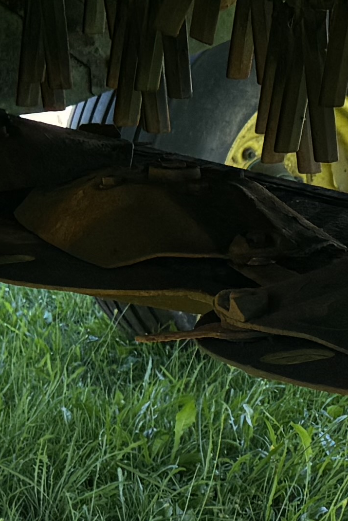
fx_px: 1928
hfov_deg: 10.1
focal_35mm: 133
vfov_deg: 15.3
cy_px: 454
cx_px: 480
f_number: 1.78
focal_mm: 6.76
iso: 80
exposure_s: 1/491
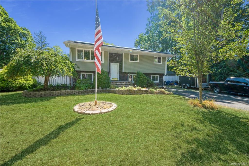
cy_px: 83
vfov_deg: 77.3
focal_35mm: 15
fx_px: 104
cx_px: 124
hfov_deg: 100.4
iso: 100
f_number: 10
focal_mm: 10
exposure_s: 1/60
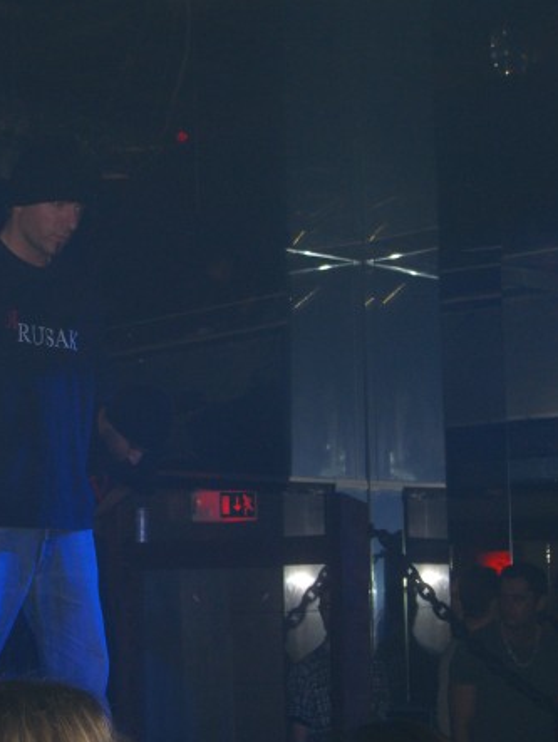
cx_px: 65
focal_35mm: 92
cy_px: 370
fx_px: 1975
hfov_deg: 15.9
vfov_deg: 21.3
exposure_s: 1/60
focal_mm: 14.2
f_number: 4
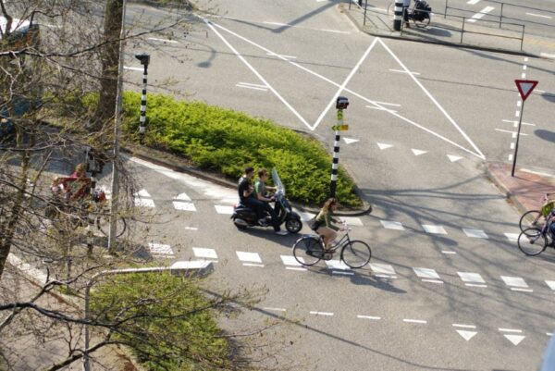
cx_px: 278
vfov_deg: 13.1
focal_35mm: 105
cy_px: 186
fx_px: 1620
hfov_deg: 19.4
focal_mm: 70
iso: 100
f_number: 6.3
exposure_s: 1/160
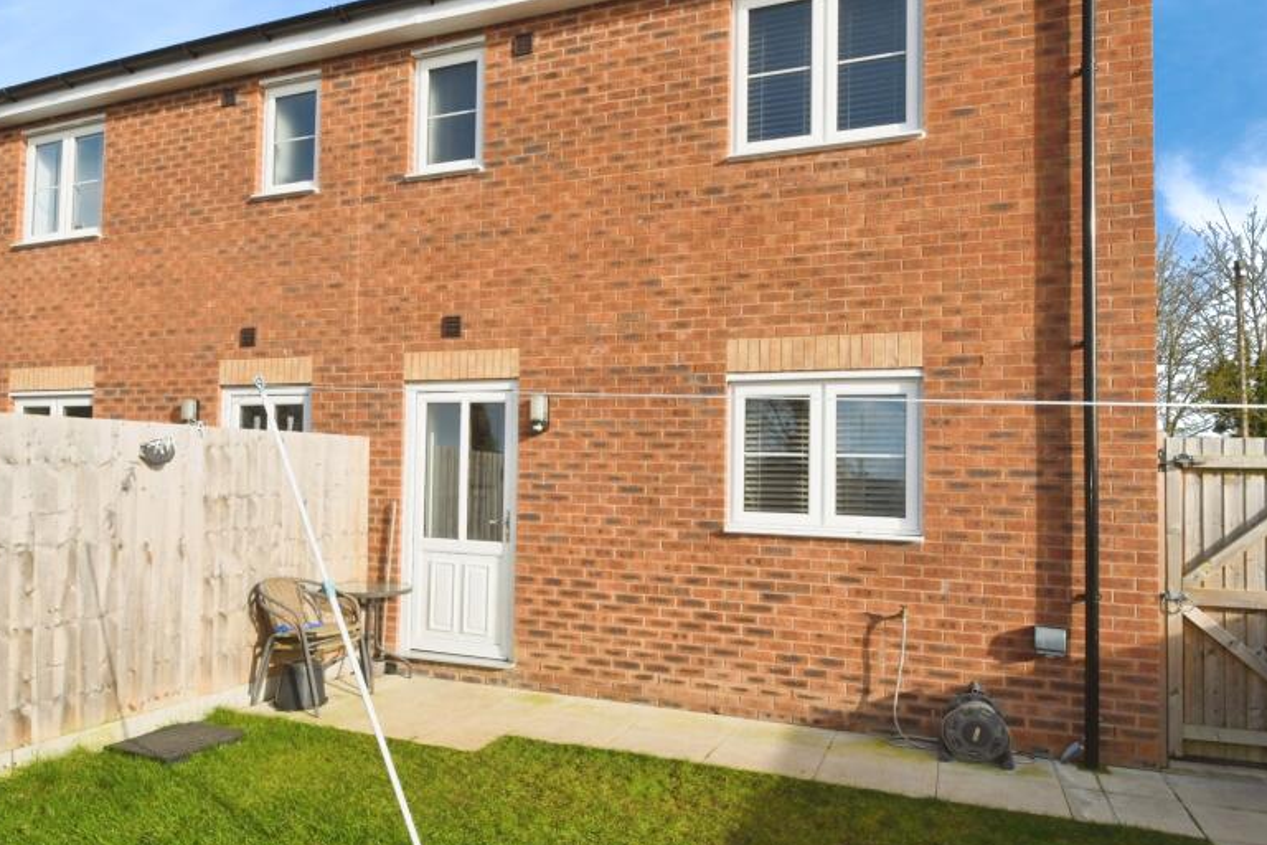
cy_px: 375
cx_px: 691
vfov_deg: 61.8
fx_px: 704
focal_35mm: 20
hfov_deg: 83.8
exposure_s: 1/250
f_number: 18
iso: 800
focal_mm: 10
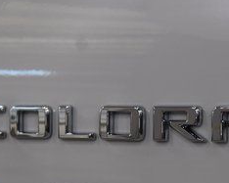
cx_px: 159
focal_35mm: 270
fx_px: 1829
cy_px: 133
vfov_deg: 5.7
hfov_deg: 7.2
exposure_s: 1/30
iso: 400
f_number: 7.1
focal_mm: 70
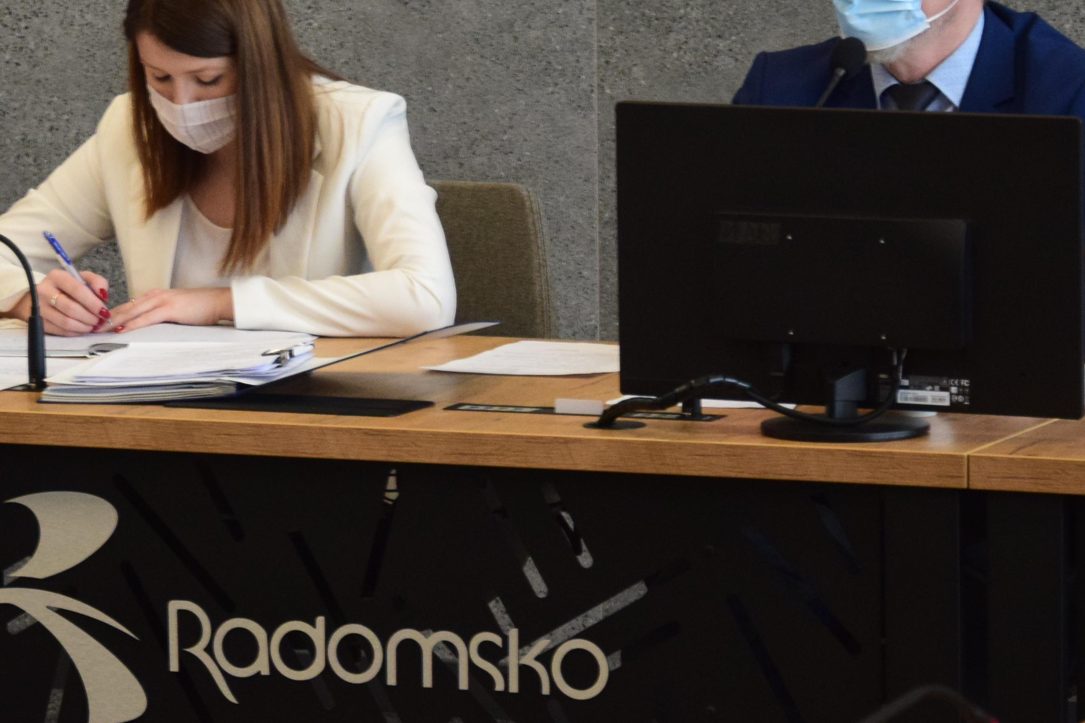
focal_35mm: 211
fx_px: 6358
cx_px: 168
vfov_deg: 6.5
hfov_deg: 9.7
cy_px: 86
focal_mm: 62
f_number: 5.3
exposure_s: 1/160
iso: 1400
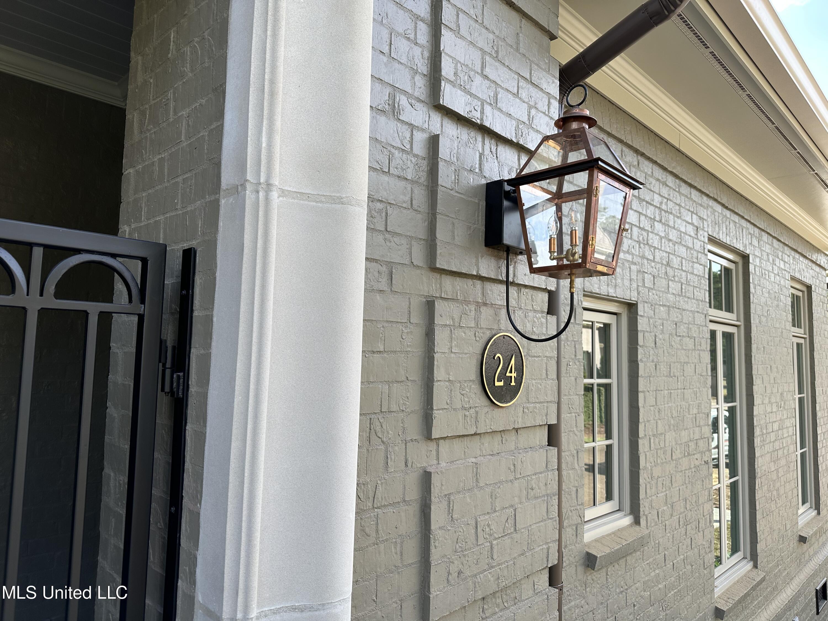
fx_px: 574
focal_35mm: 24
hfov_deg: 71.6
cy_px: 310
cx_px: 414
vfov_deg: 56.8
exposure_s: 1/729
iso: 80
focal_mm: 6.86
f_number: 1.78
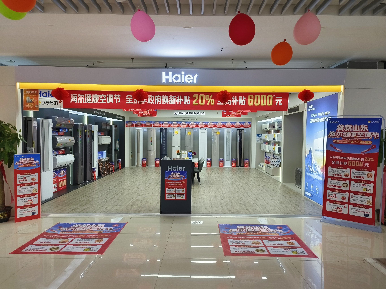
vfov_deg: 58.9
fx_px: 256
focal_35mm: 23
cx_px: 193
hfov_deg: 73.9
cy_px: 144
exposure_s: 1/100
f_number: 1.75
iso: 207
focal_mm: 5.5
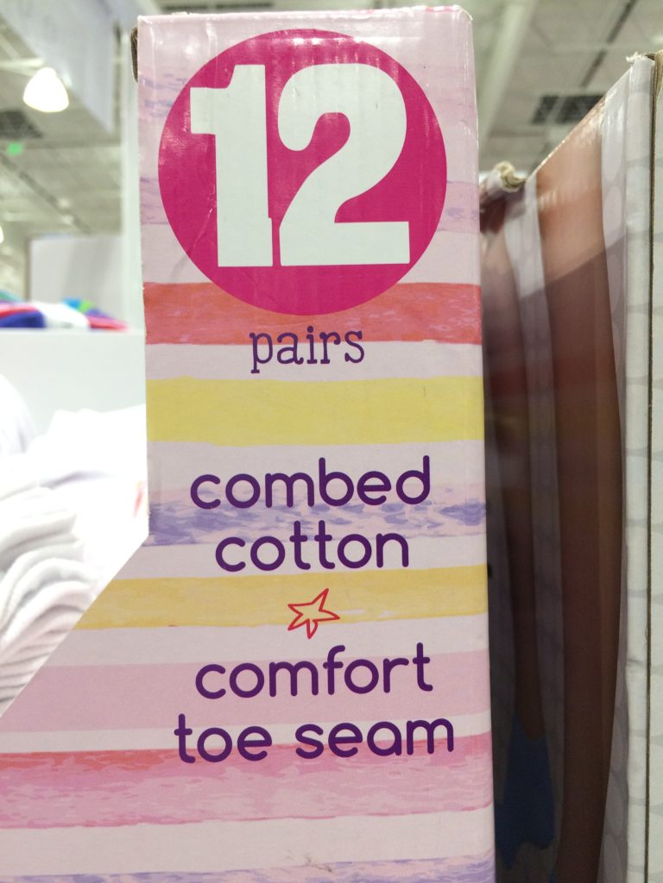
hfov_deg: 48.2
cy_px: 442
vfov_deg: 61.7
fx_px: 741
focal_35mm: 29
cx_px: 332
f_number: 2.2
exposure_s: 1/30
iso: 80
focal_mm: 4.15
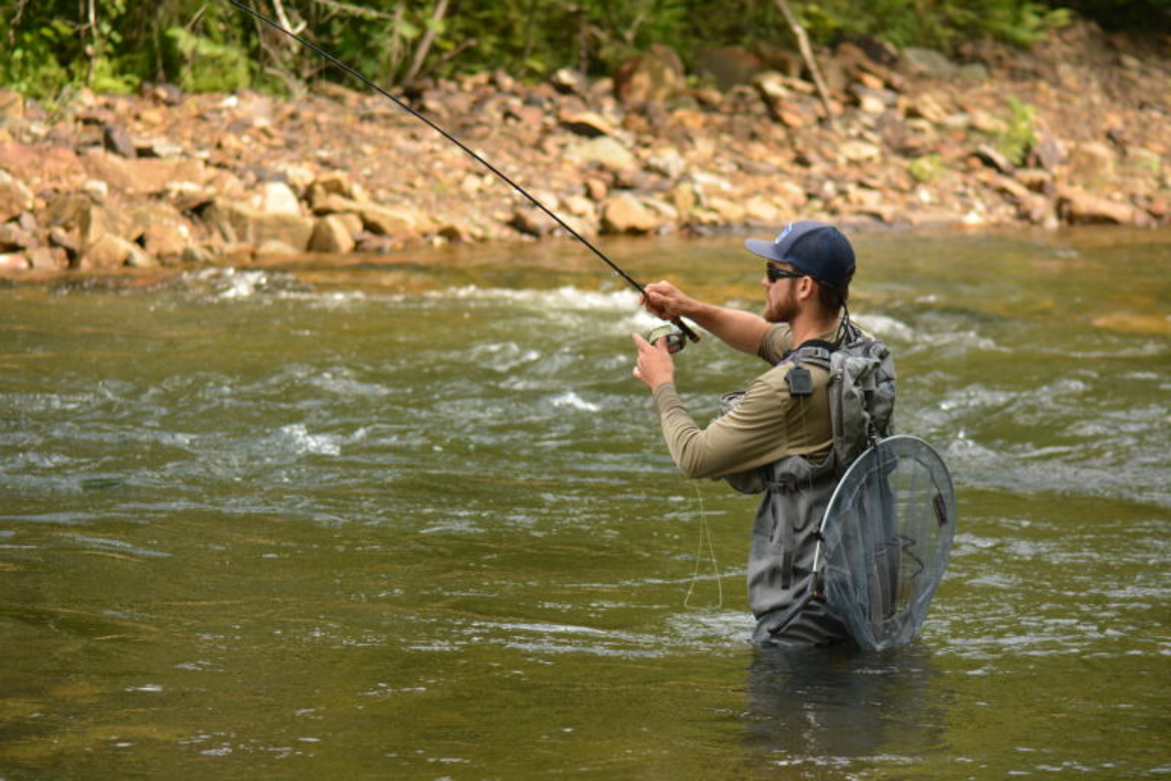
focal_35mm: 158
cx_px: 586
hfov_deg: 13.0
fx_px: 5123
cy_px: 390
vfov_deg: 8.7
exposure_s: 1/800
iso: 320
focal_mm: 105
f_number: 3.2
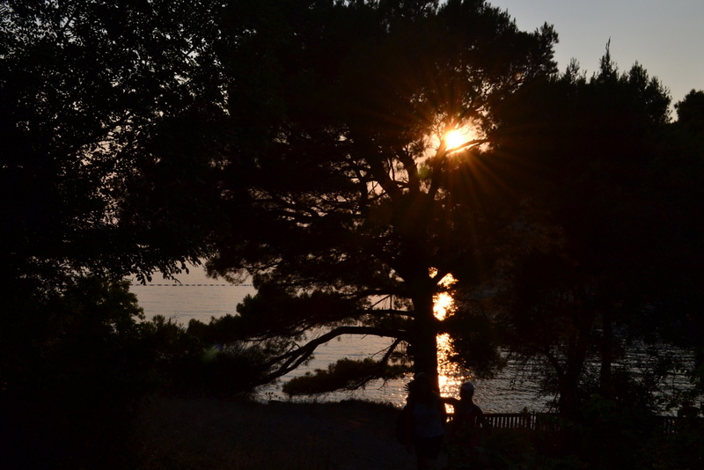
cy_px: 235
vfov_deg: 40.0
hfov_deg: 57.2
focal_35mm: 33
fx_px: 646
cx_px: 352
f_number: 11
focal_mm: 22
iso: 250
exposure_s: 1/500
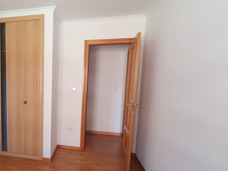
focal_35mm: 26
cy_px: 100
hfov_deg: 60.0
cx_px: 35
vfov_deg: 52.8
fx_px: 171
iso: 80
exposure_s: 1/50
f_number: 2.2
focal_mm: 1.8
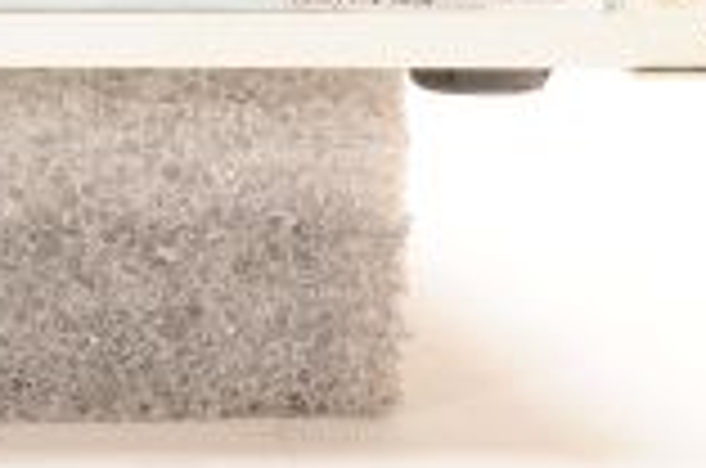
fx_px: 3738
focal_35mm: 191
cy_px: -245
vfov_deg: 7.0
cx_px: -441
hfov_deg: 10.3
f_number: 13
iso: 320
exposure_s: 1/125
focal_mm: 50
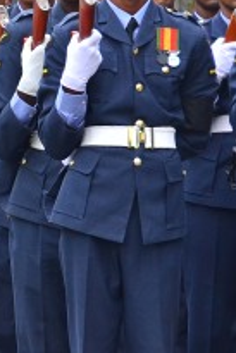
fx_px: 4510
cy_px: 144
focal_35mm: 459
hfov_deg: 3.0
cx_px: -239
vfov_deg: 4.5
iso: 250
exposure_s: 1/160
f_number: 7.1
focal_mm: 105
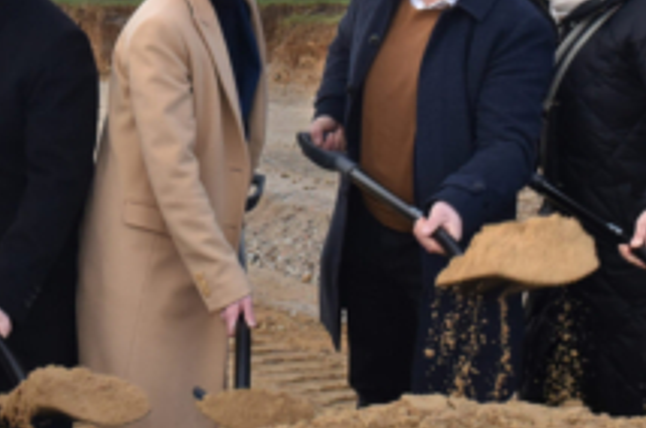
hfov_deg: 17.6
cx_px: 88
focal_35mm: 115
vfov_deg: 11.8
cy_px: 42
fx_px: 2060
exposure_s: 1/250
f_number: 10
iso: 1000
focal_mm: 32
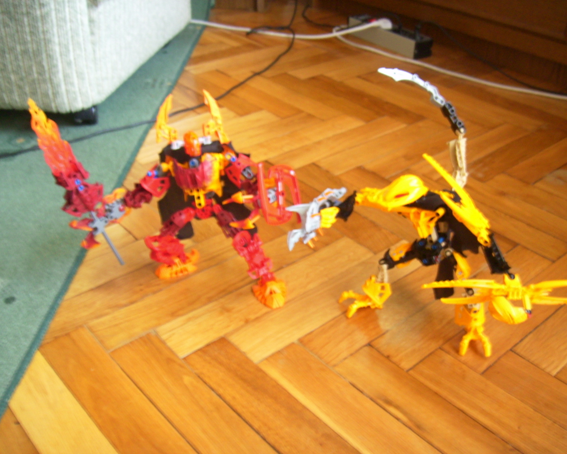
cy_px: 226
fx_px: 571
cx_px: 302
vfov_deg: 43.4
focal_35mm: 34
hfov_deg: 52.8
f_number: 2.8
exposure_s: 1.2
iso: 50
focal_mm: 5.99
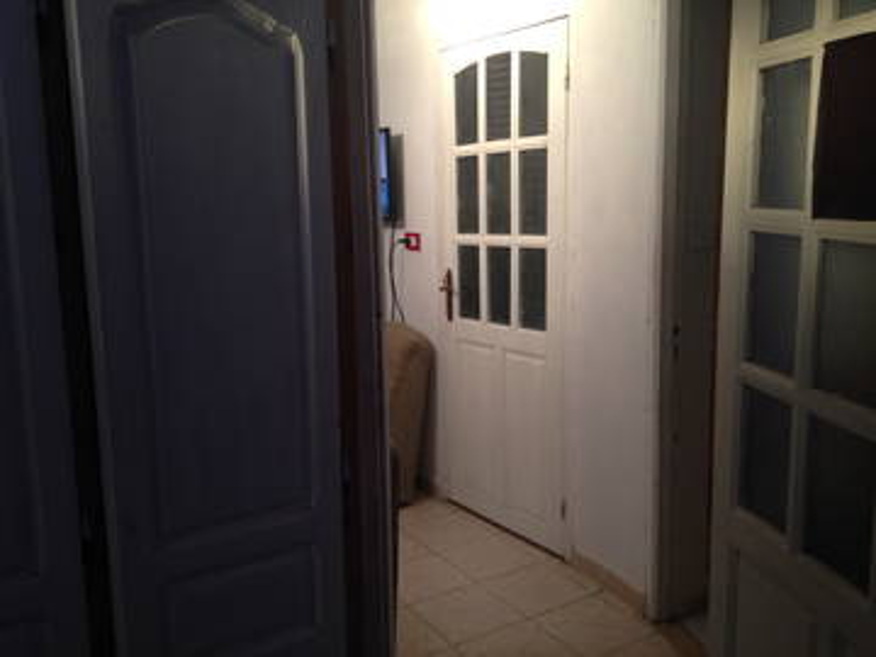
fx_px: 835
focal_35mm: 33
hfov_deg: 55.4
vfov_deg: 42.9
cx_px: 438
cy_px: 328
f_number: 2.4
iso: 50
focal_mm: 4.12
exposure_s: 1/20
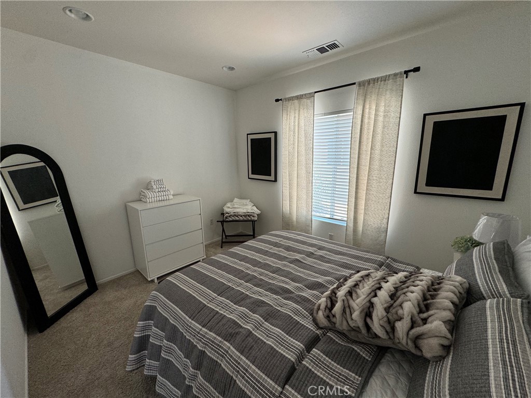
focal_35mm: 14
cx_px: 266
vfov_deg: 85.7
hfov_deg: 102.1
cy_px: 199
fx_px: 215
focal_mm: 2.22
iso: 125
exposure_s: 1/99
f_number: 2.2
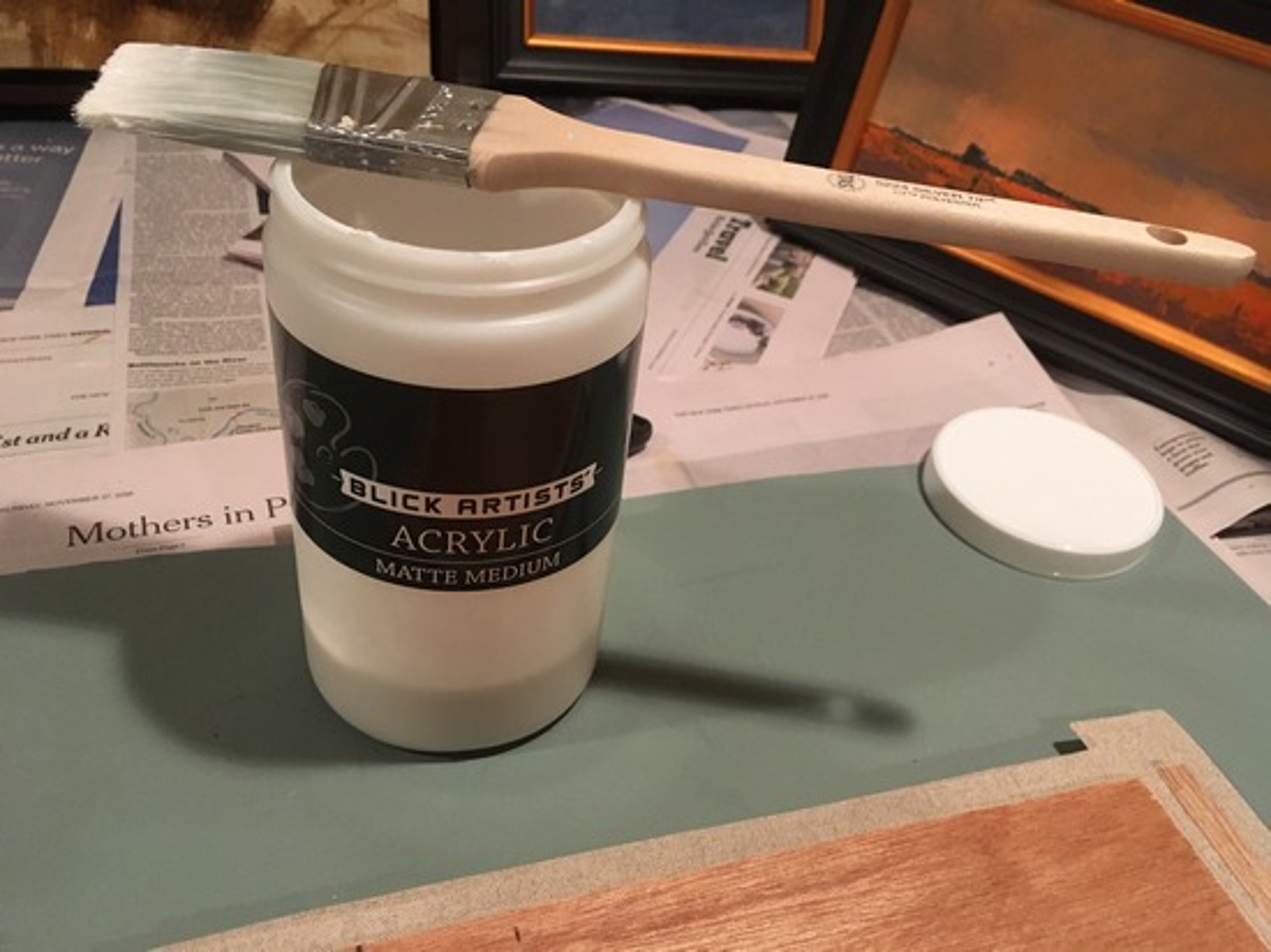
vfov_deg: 48.2
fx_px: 1064
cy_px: 476
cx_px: 636
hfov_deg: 61.7
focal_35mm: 29
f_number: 2.2
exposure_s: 1/30
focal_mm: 4.15
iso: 200
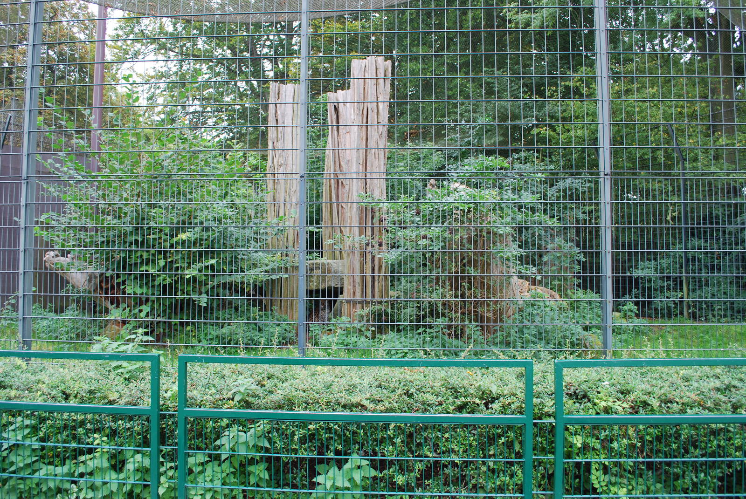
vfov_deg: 48.0
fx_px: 560
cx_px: 373
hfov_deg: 67.3
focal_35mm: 27
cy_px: 250
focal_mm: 18
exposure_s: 1/13
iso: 100
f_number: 5.6
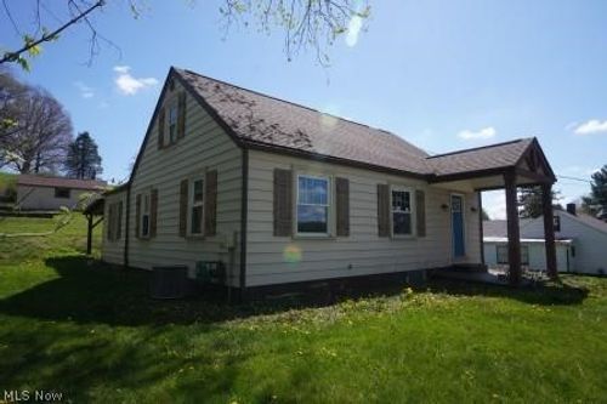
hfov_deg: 81.2
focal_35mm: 21
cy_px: 202
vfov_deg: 59.5
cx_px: 304
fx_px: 354
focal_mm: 14
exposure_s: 1/125
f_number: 9
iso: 100
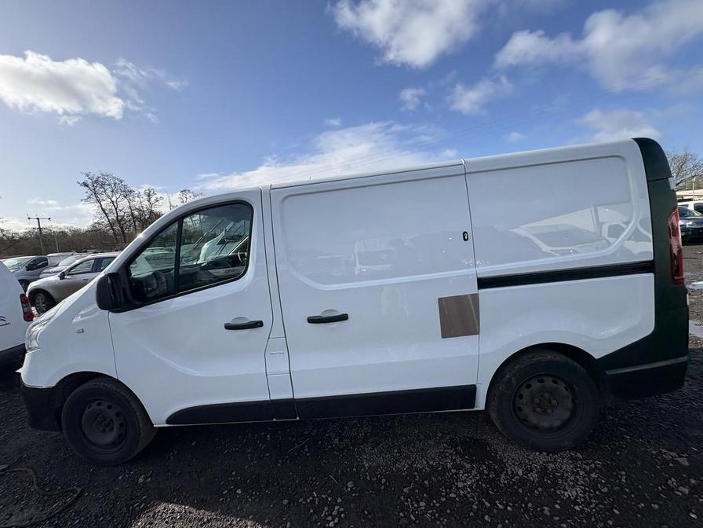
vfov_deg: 85.7
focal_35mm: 14
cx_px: 352
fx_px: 284
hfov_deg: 102.1
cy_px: 264
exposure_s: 1/1506
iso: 50
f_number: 2.2
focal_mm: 2.22
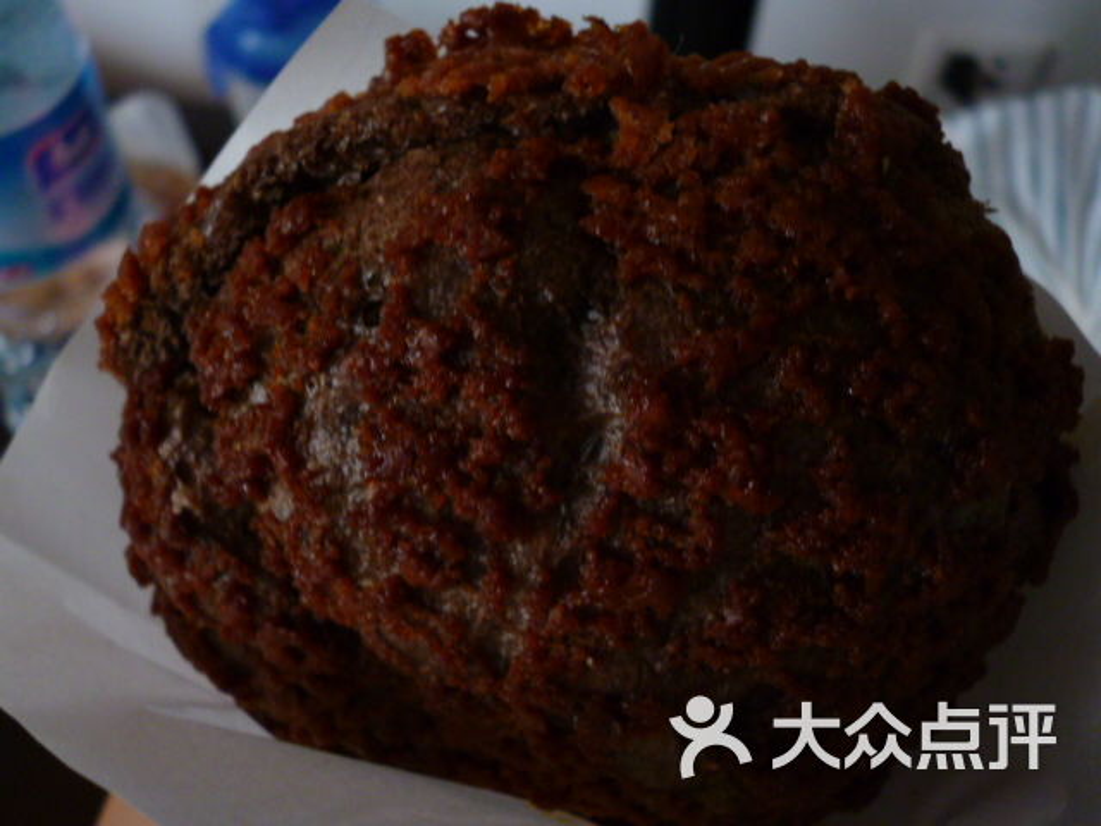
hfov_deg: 51.4
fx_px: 1145
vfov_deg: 39.7
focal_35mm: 36
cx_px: 550
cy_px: 413
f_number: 3.5
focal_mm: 6.4
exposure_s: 1/8
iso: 400
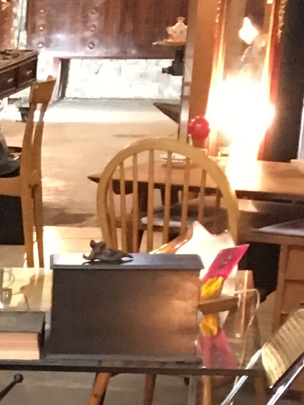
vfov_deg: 10.5
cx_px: -269
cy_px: 849
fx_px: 2002
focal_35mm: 171
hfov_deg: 8.3
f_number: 2.2
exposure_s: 1/17
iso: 400
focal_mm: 4.15
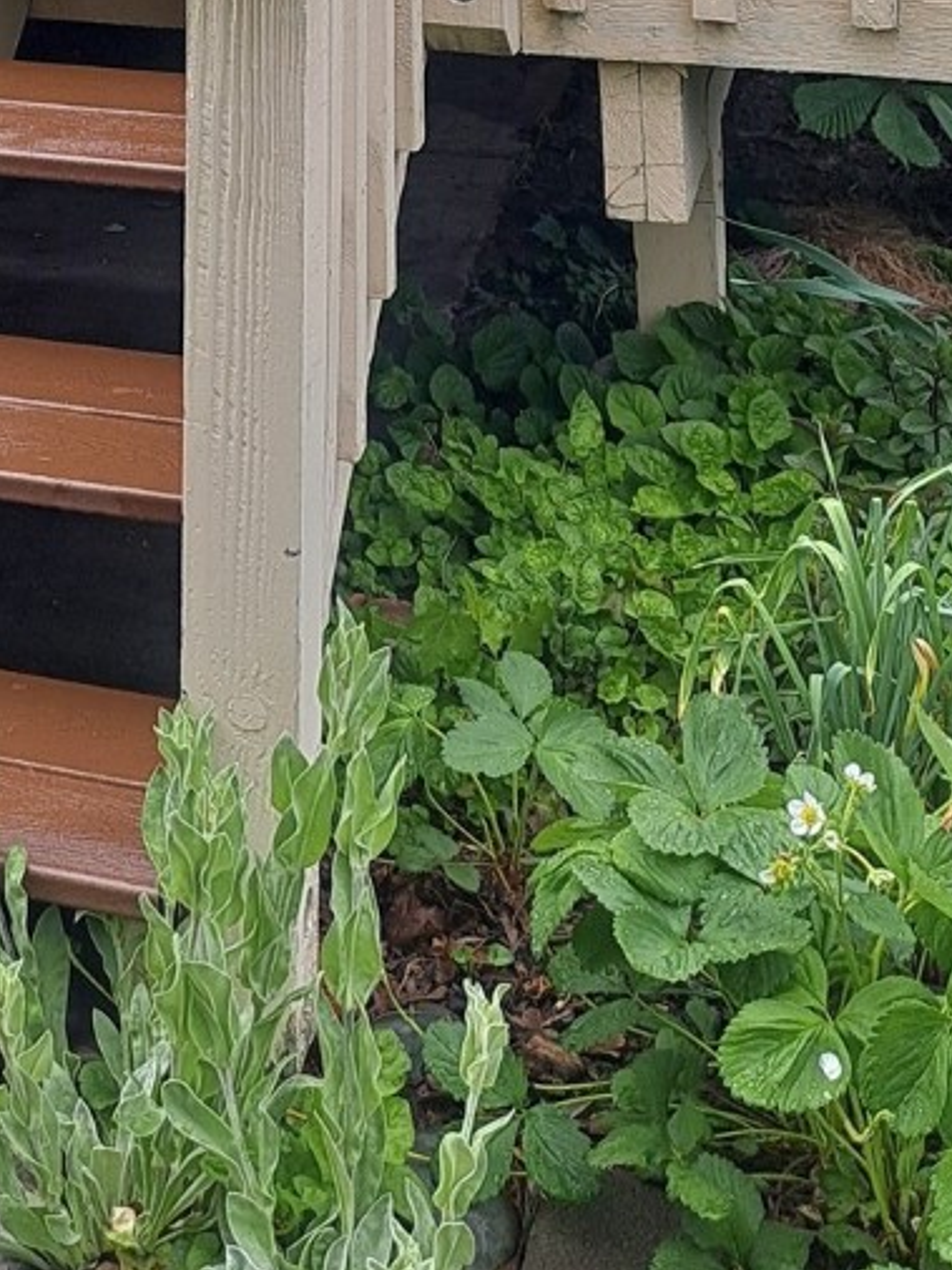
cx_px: -208
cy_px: -498
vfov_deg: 22.9
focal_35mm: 73
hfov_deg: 19.0
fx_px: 2676
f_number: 1.8
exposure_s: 1/259
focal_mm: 5.23
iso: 50
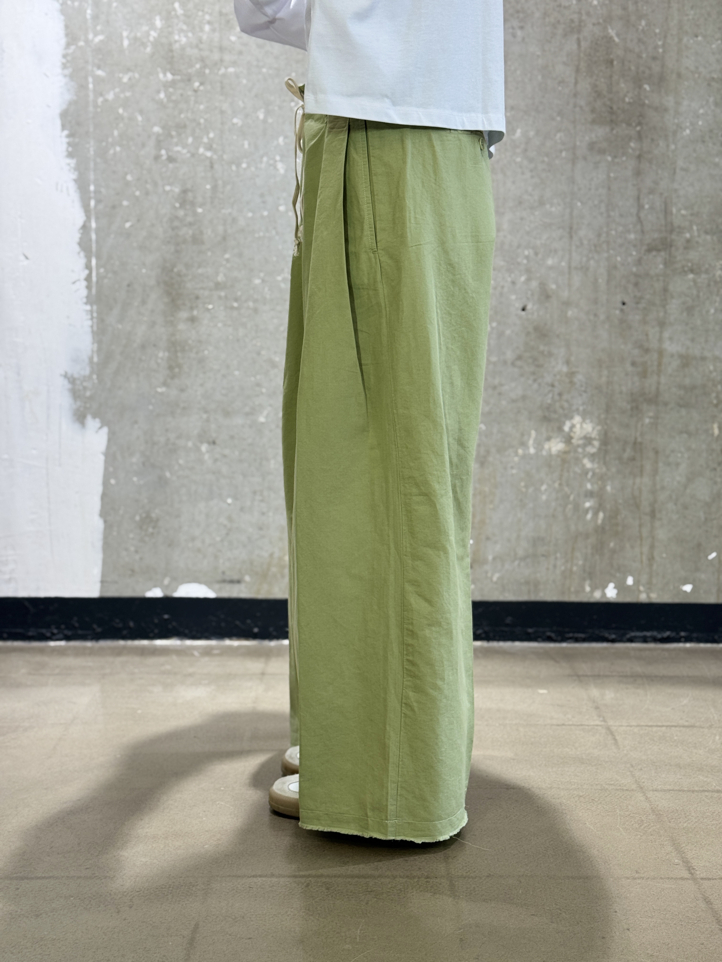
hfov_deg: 30.3
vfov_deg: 39.7
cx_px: 361
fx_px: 1335
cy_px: 481
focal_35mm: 48
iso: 80
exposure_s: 1/100
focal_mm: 6.76
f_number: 1.78
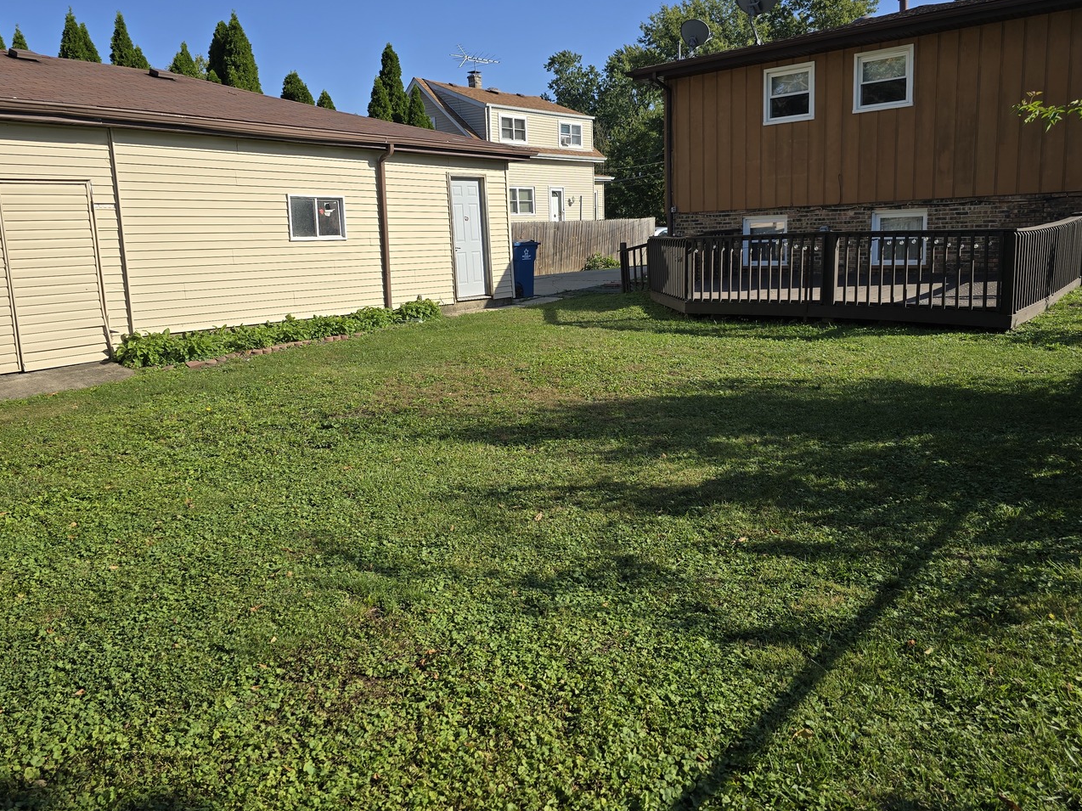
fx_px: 813
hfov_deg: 67.3
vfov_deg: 52.9
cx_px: 538
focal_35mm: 26
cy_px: 357
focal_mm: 6.3
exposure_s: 1/801
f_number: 1.7
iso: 12
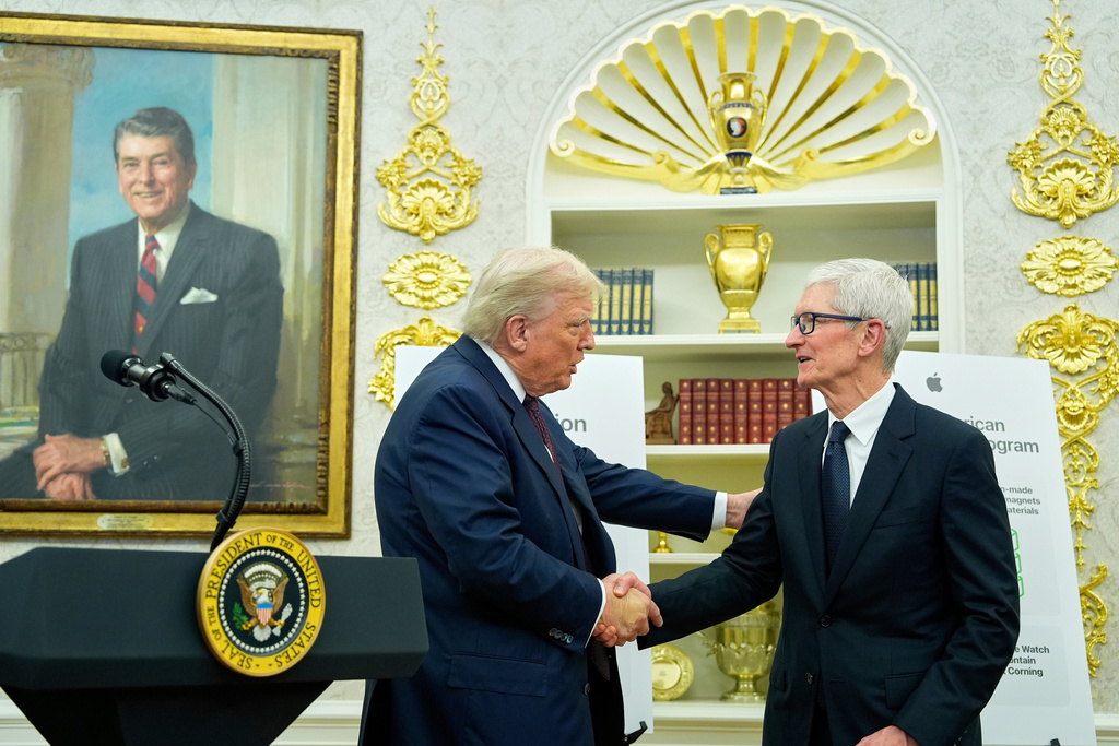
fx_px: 1554
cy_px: 373
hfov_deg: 39.6
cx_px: 560
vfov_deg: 27.0
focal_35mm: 50
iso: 2500
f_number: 3.5
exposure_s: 1/320
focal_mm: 50
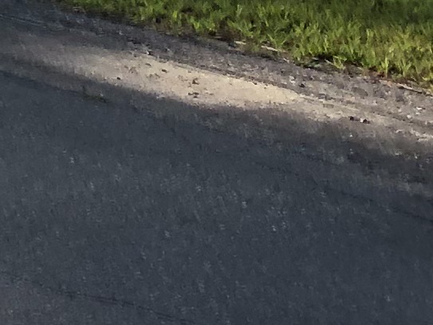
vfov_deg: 6.3
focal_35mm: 208
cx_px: -931
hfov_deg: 8.0
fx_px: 2601
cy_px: -786
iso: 20
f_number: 1.8
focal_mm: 4
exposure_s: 1/1779
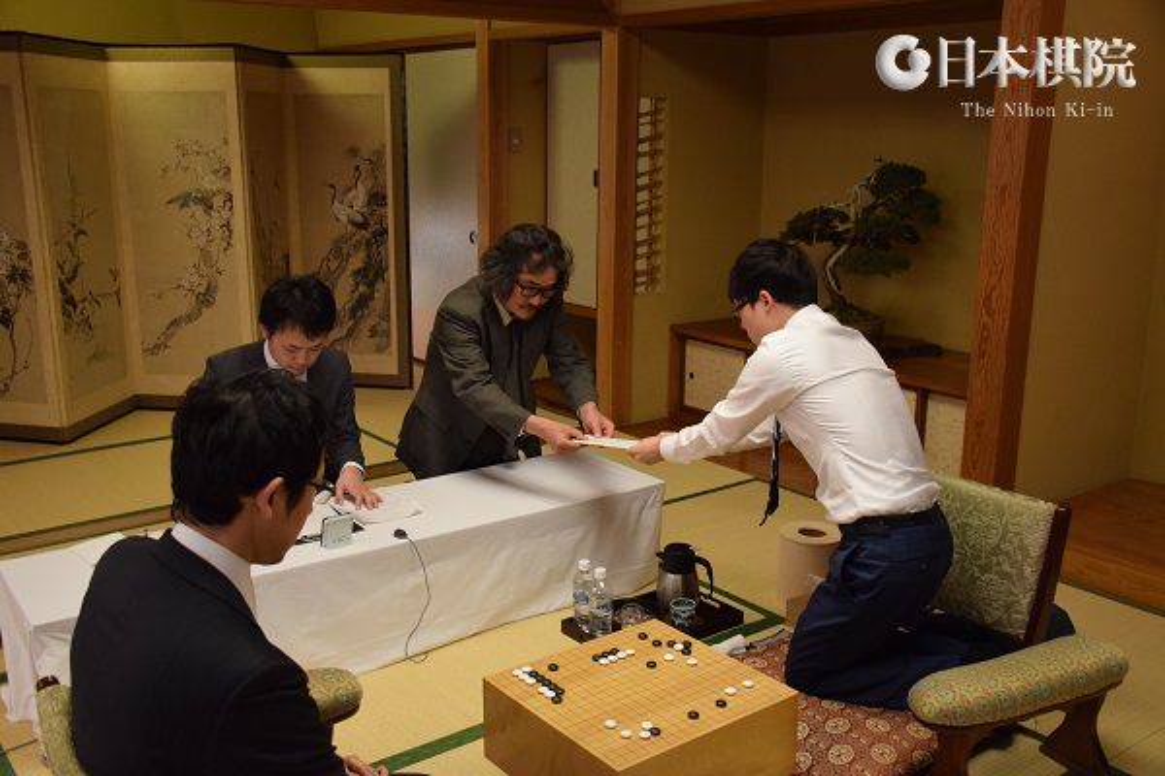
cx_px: 582
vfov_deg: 38.4
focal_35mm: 34
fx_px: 1116
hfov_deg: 55.1
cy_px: 388
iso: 1600
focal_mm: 23
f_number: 3.8
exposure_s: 1/60
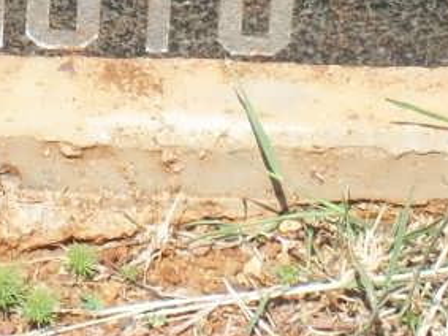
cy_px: -357
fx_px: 5925
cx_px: -3
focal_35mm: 458
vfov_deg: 3.2
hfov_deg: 4.3
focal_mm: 18
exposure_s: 1/250
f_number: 4.8
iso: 64
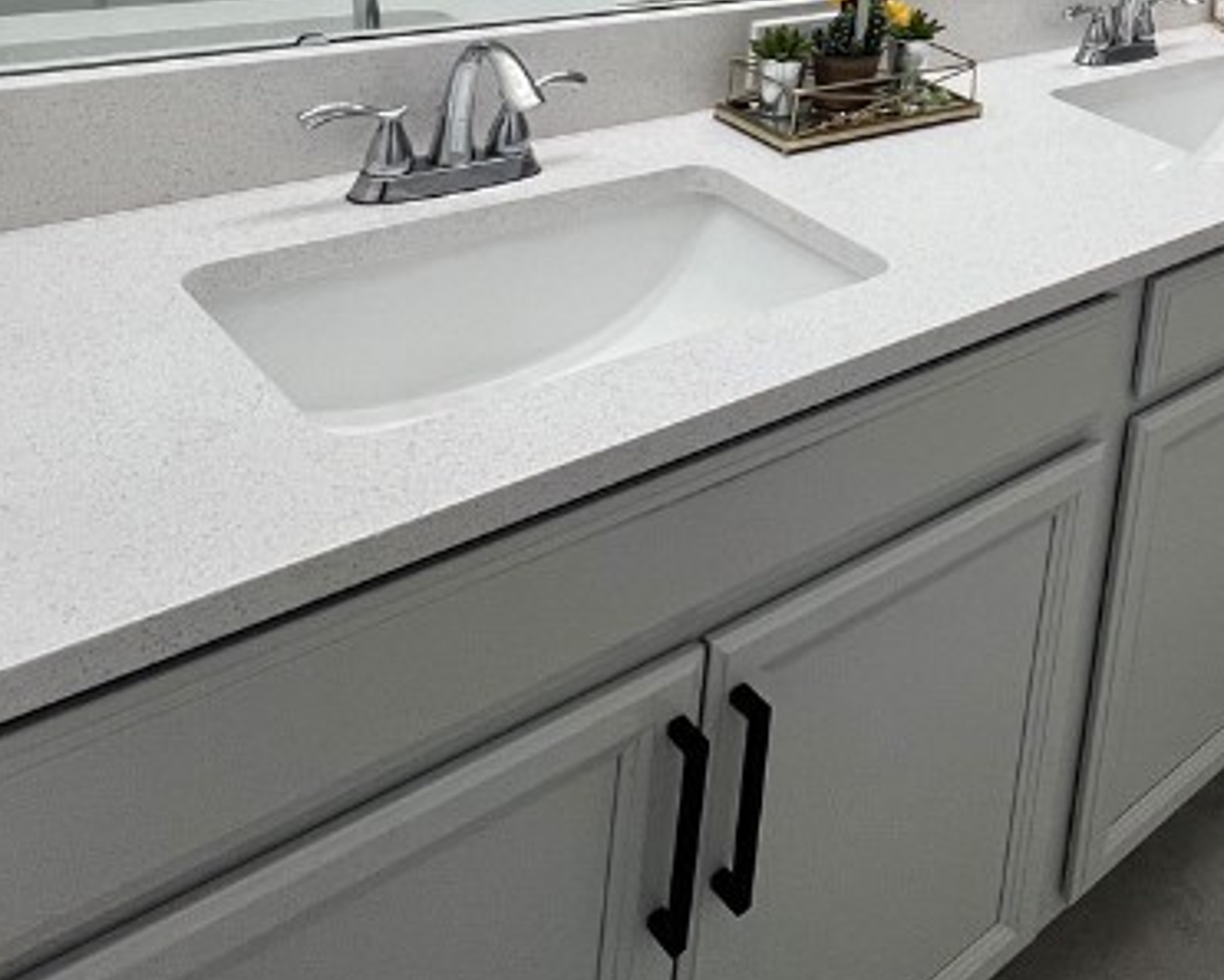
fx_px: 1268
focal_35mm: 35
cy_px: -109
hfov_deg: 42.8
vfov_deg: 35.7
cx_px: 1277
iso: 100
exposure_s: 1/120
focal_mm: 1.57
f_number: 1.8
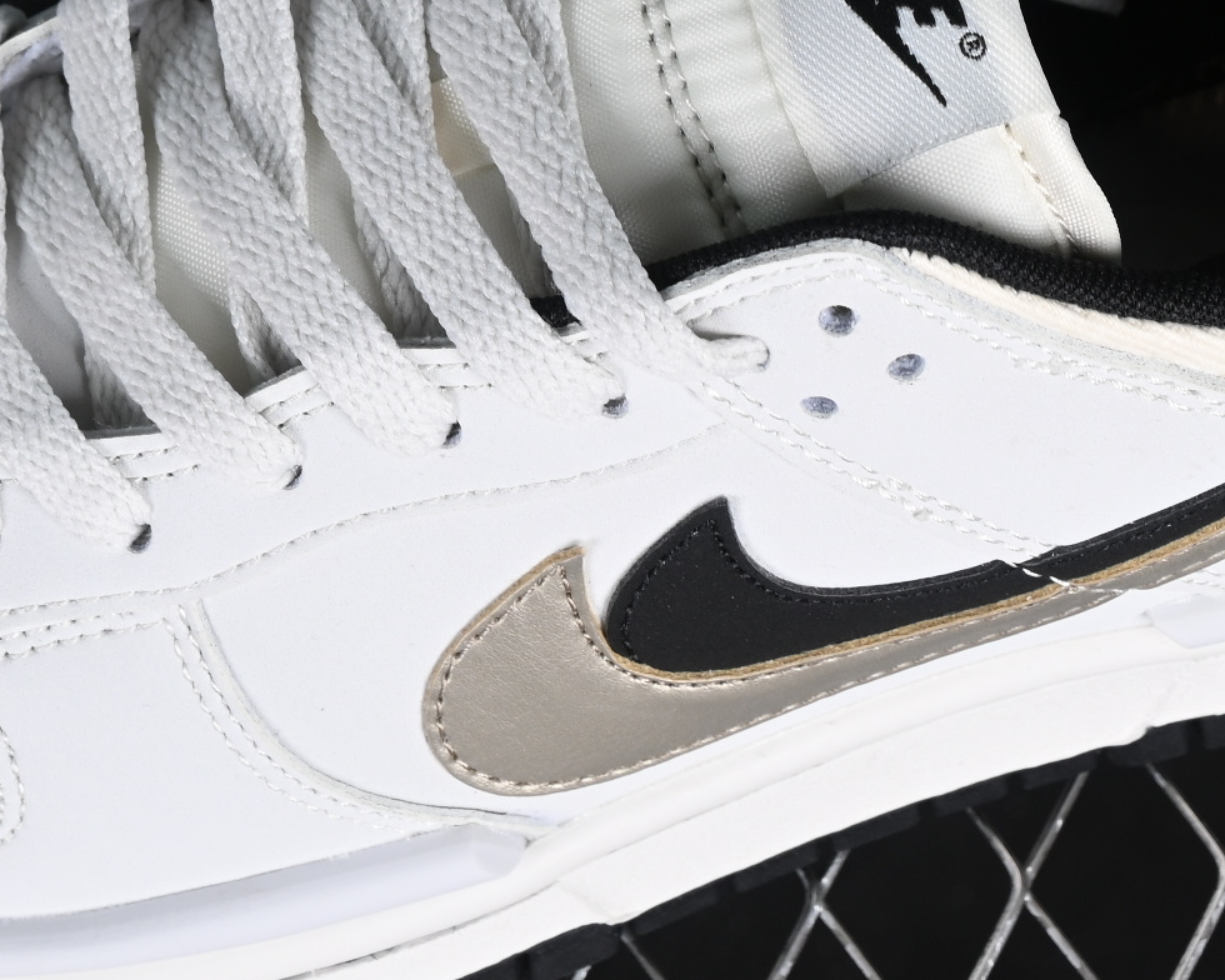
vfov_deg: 7.7
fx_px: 7251
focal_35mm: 200
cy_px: 5
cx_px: 408
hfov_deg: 9.6
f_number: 7.1
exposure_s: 1/80
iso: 160
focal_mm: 50
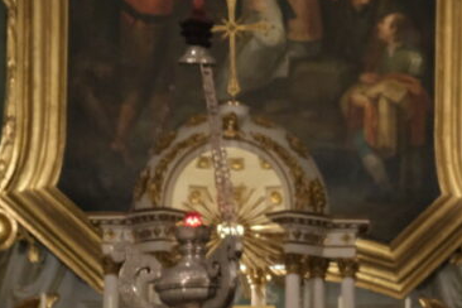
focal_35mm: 221
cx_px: 559
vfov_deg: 6.2
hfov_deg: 9.2
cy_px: 377
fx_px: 2836
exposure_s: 1/30
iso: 5000
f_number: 4
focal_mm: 52.7
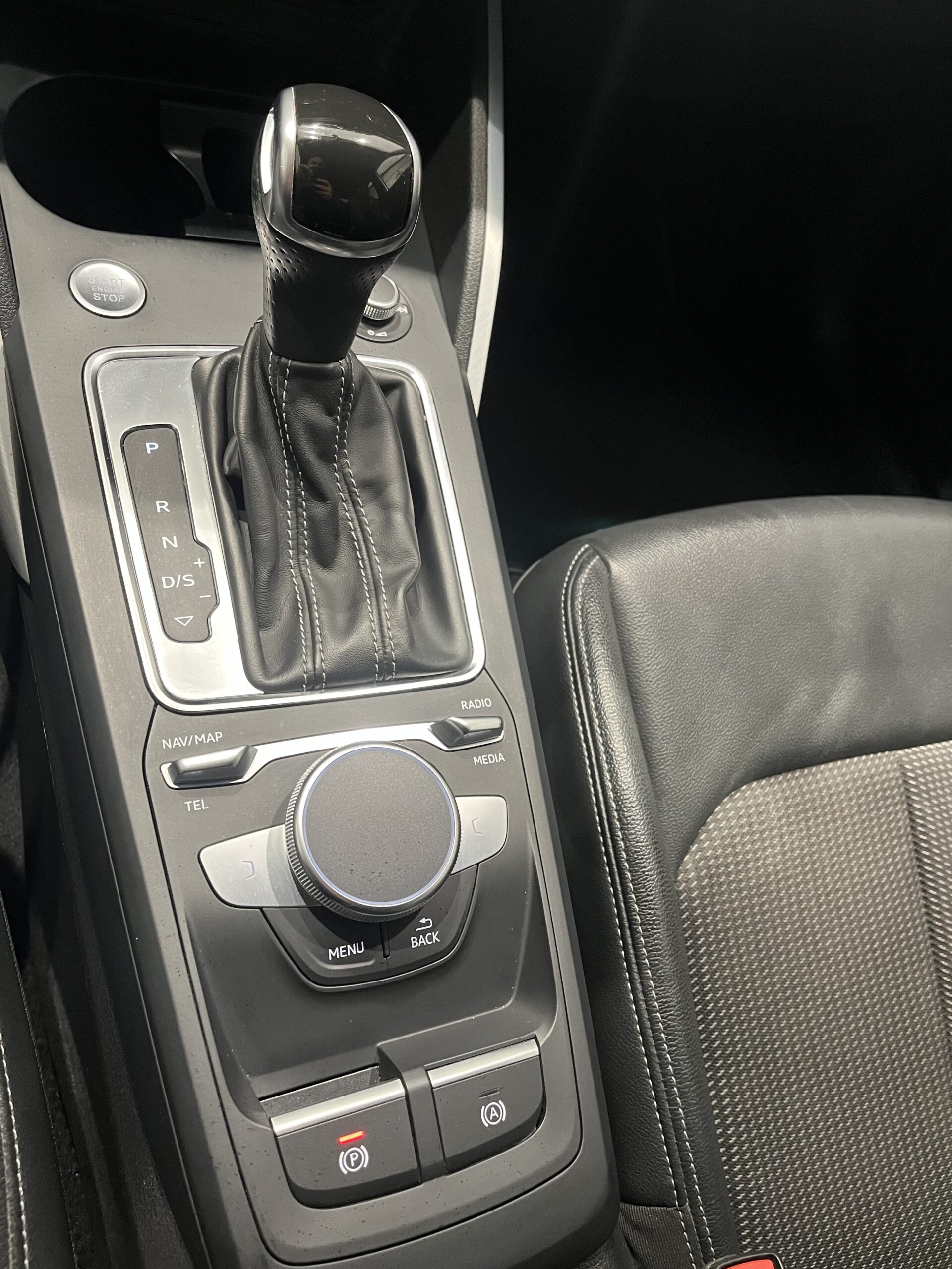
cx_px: 476
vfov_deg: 67.3
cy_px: 634
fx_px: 953
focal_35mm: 26
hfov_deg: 53.1
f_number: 1.6
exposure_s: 1/41
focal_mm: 5.1
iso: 400
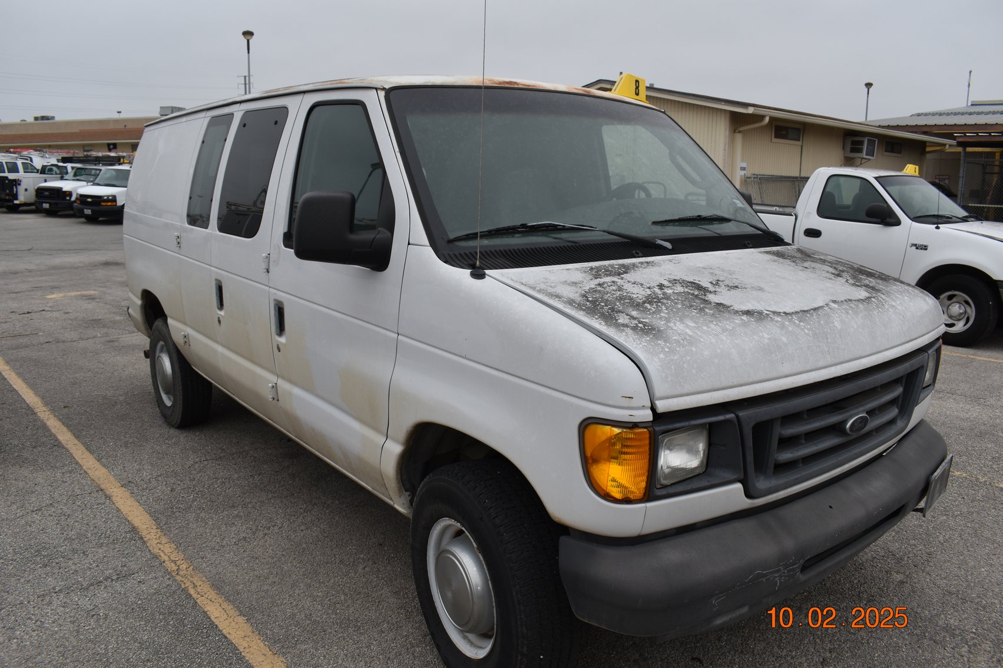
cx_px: 502
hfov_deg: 67.4
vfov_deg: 47.9
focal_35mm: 27
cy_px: 334
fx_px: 752
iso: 200
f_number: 8
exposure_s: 1/250
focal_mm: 18
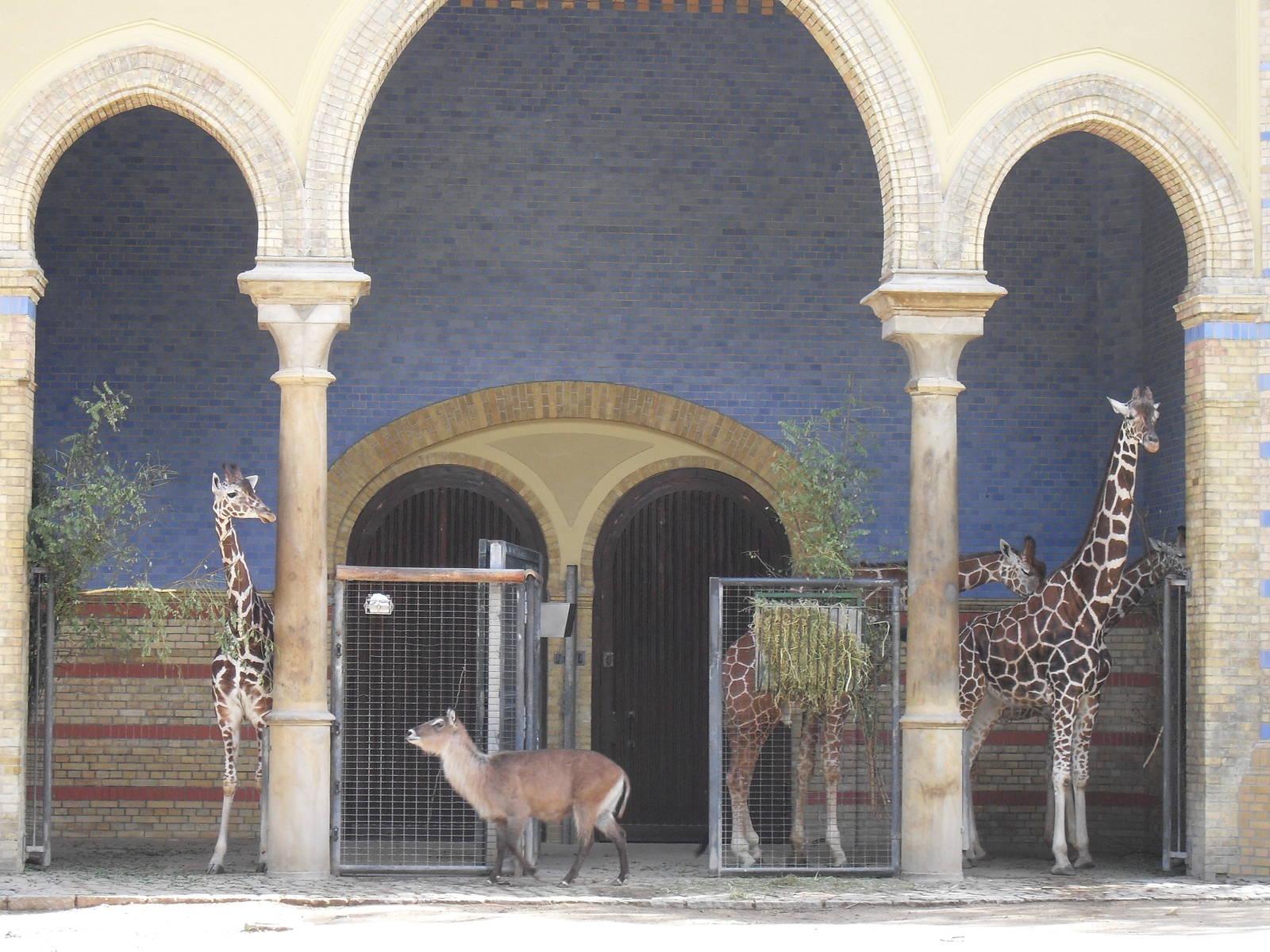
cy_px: 476
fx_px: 3082
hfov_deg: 23.3
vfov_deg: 17.6
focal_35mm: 84
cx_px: 635
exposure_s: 1/90
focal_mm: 13.5
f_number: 4.4
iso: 120
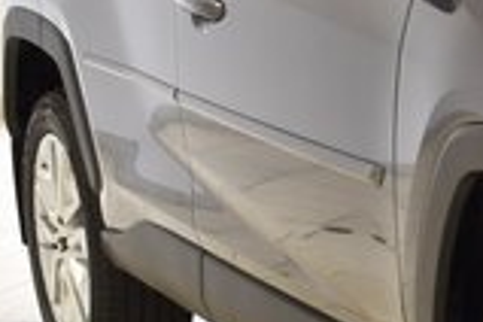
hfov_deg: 12.8
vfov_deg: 9.5
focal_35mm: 145
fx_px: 1945
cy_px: 179
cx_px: 872
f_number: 14
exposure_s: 1/10
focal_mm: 24
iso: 400
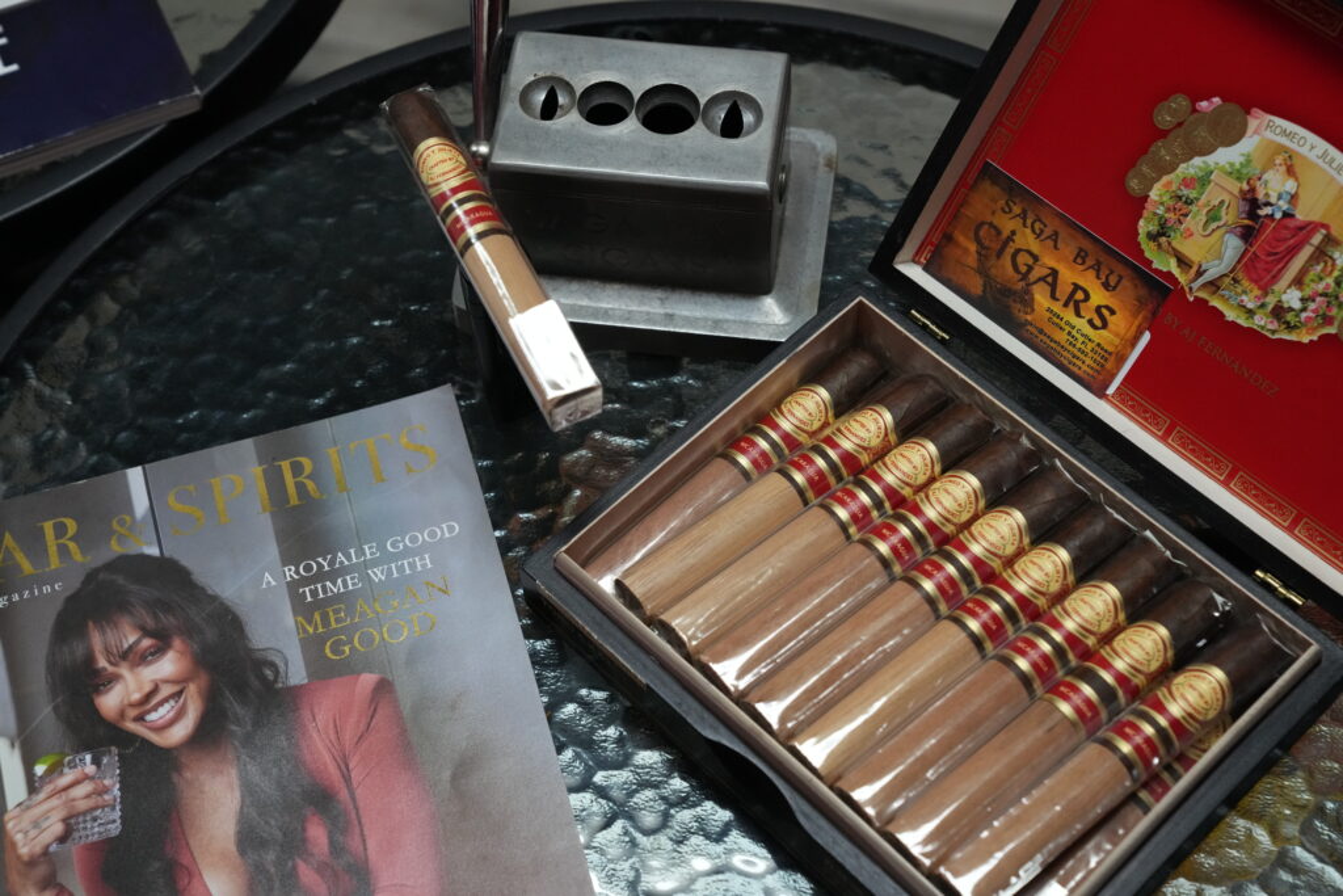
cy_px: 448
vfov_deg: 23.0
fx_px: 2201
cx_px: 672
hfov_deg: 33.9
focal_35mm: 59
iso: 5000
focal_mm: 59
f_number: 5
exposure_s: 1/250
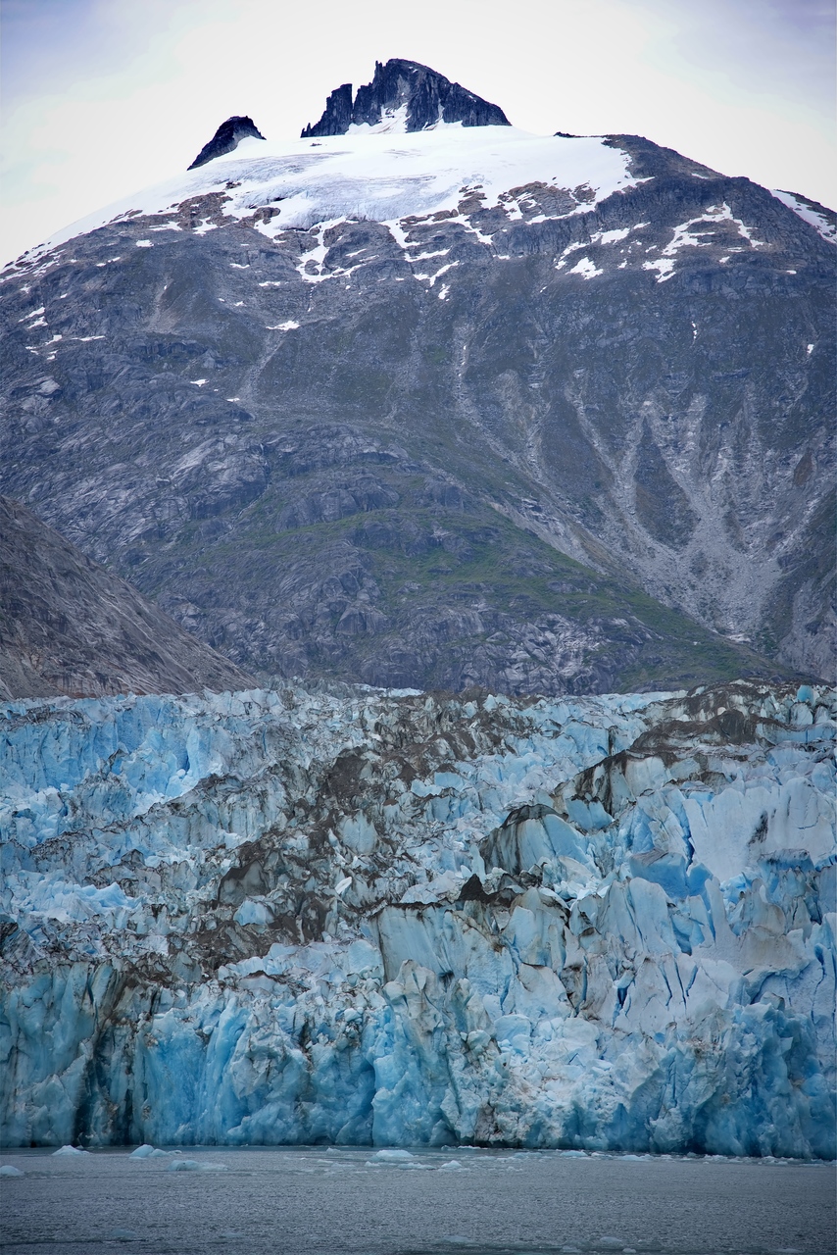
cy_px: 628
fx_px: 3485
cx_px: 418
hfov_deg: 13.7
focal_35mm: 100
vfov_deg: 20.4
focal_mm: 100
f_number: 4.5
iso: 100
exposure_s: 1/200
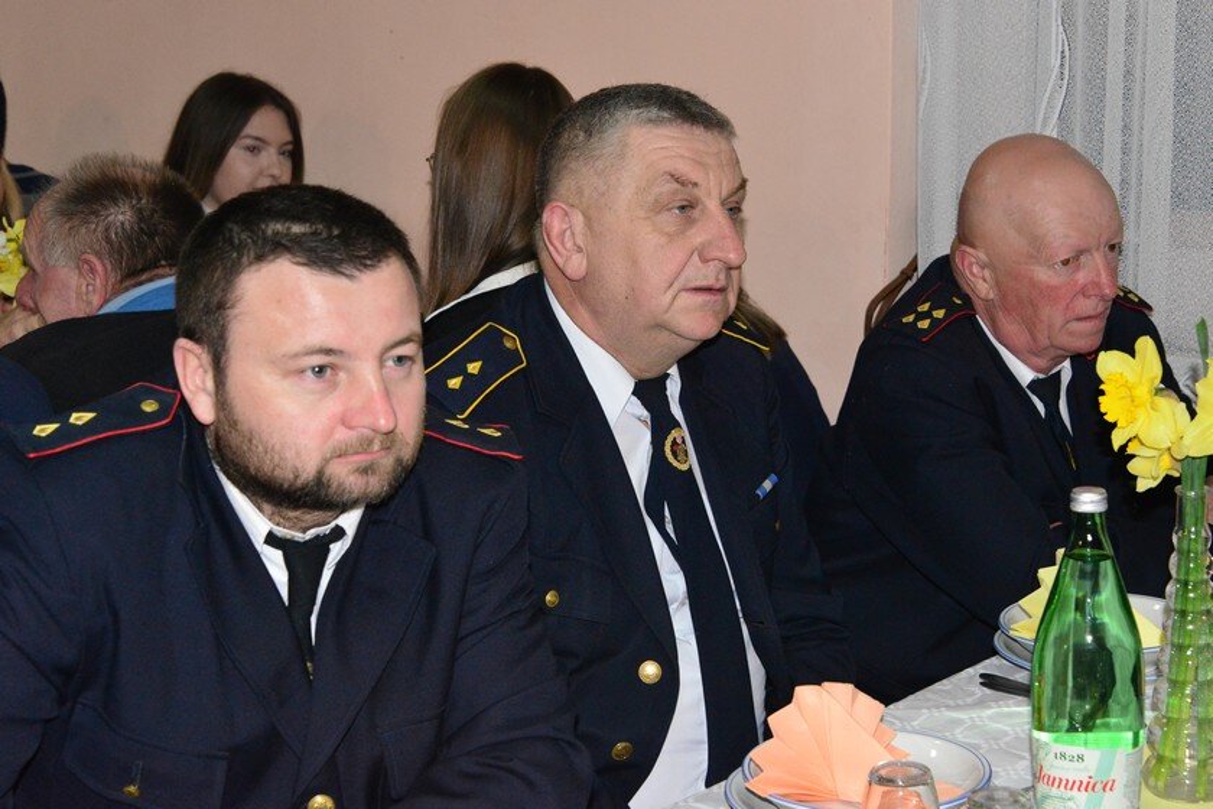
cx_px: 606
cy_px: 404
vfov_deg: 20.9
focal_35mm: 65
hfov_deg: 31.0
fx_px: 2190
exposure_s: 1/60
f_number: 8
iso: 6400
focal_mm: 65
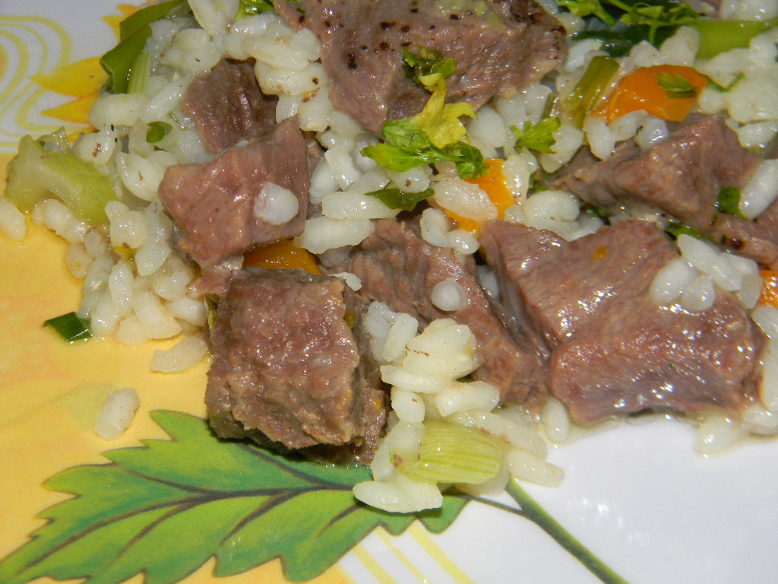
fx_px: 1865
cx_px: 389
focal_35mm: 83
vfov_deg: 17.8
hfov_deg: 23.6
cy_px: 292
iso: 200
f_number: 9
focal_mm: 15.1
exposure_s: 1/30
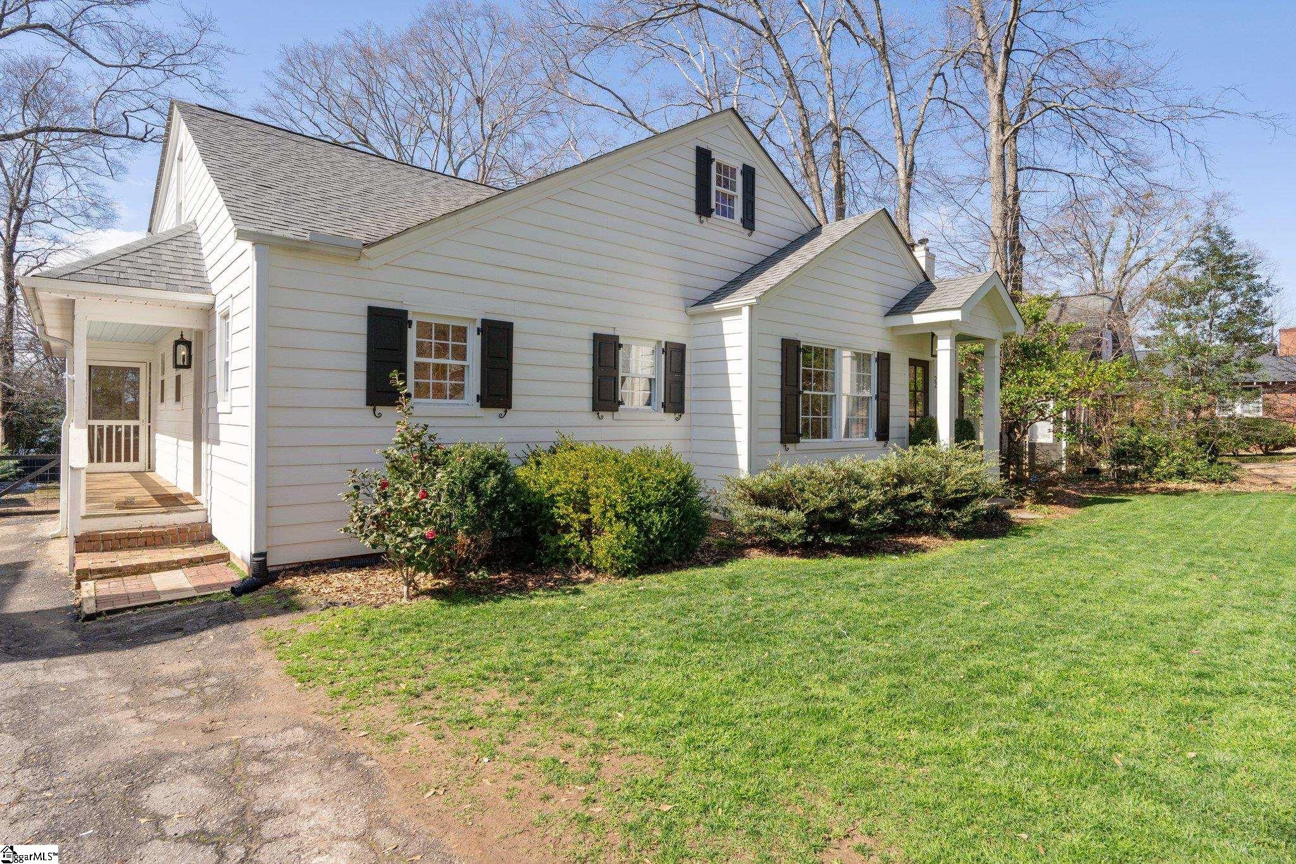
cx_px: 648
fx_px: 666
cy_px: 432
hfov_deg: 88.4
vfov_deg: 65.9
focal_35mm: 18
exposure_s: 1/500
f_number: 8
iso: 250
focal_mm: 18.5
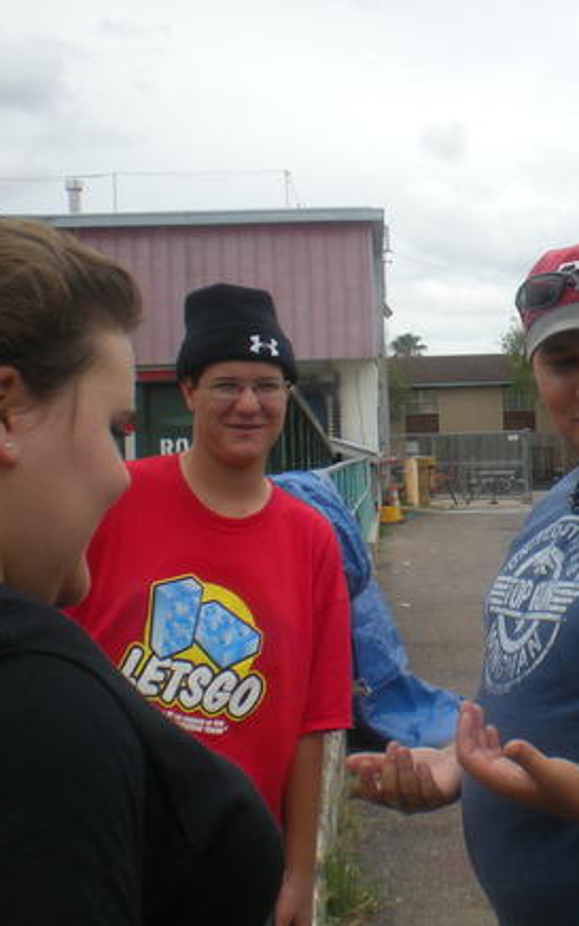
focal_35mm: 59
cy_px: 458
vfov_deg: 34.6
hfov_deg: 21.1
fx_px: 1490
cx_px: 600
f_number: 4.6
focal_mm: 6.3
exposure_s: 1/372
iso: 64
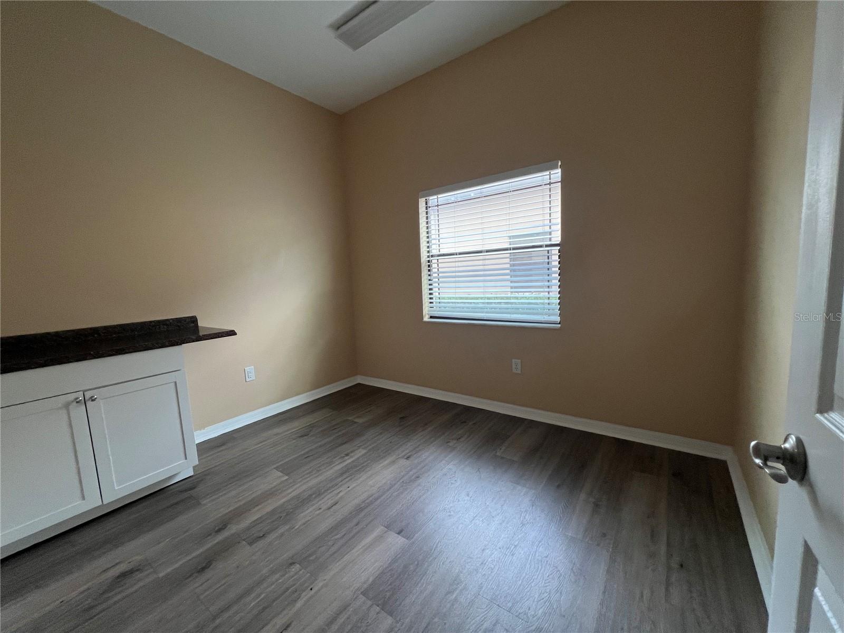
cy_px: 316
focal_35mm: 13
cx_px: 422
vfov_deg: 89.9
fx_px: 317
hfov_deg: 106.2
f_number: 1.8
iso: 200
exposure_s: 1/99
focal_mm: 1.57
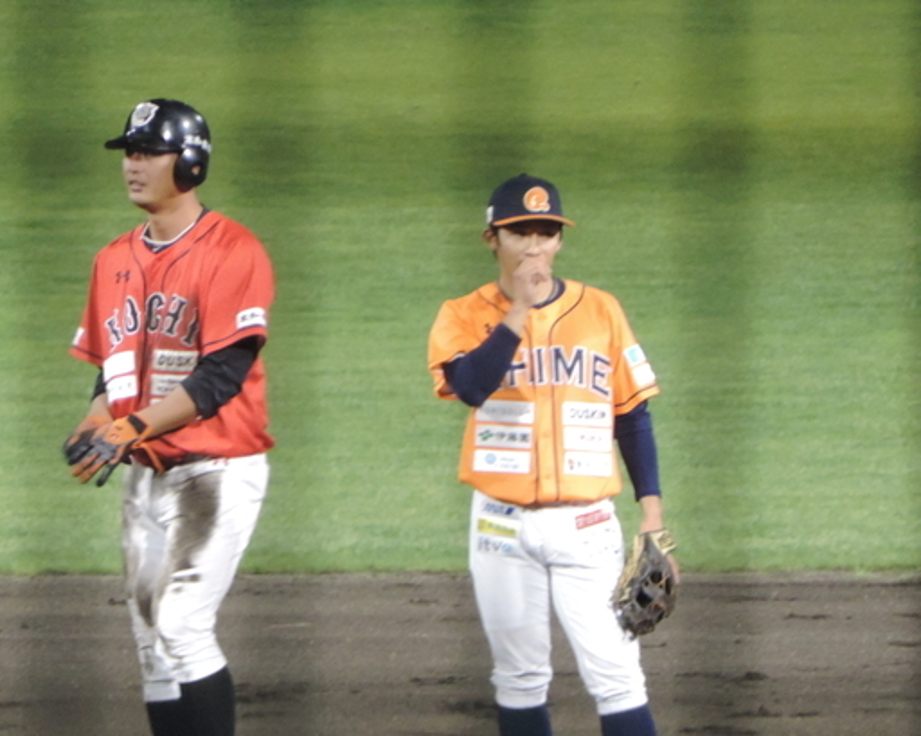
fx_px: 29095
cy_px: 486
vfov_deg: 1.4
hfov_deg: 1.8
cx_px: 273
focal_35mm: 1068
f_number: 5
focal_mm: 124.8
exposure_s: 1/40
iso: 800
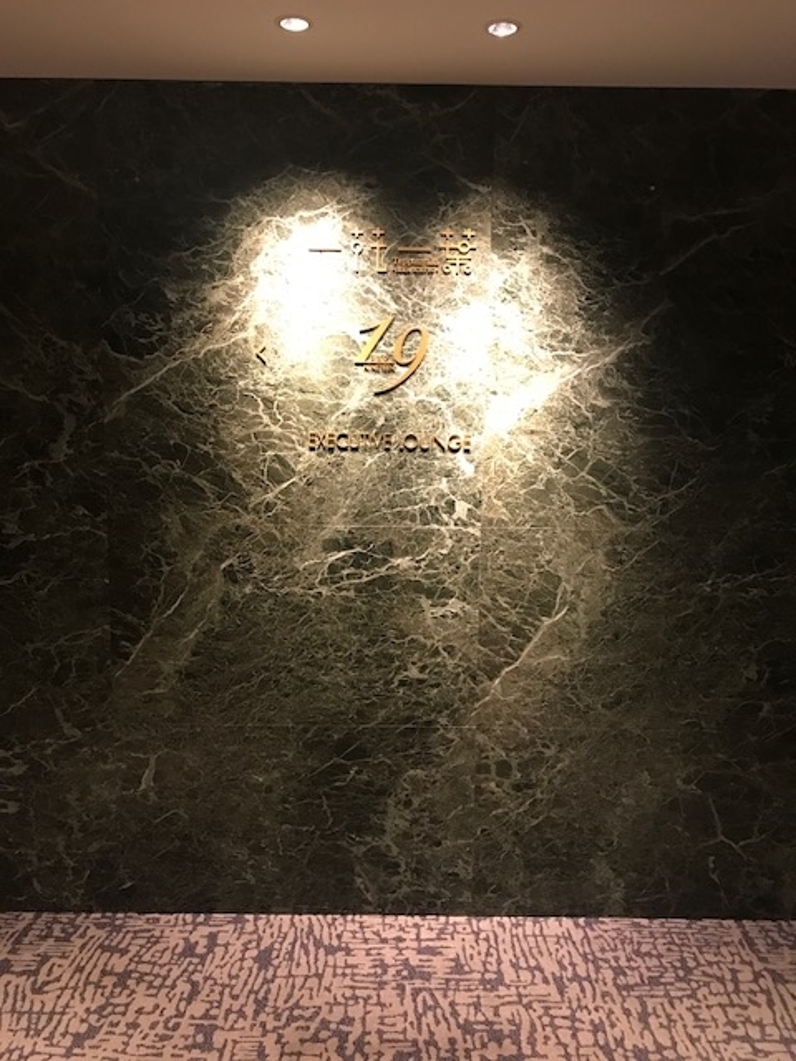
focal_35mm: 28
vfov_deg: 63.4
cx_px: 398
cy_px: 530
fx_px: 858
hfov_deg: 49.7
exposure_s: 1/13
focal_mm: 3.99
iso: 100
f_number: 1.8
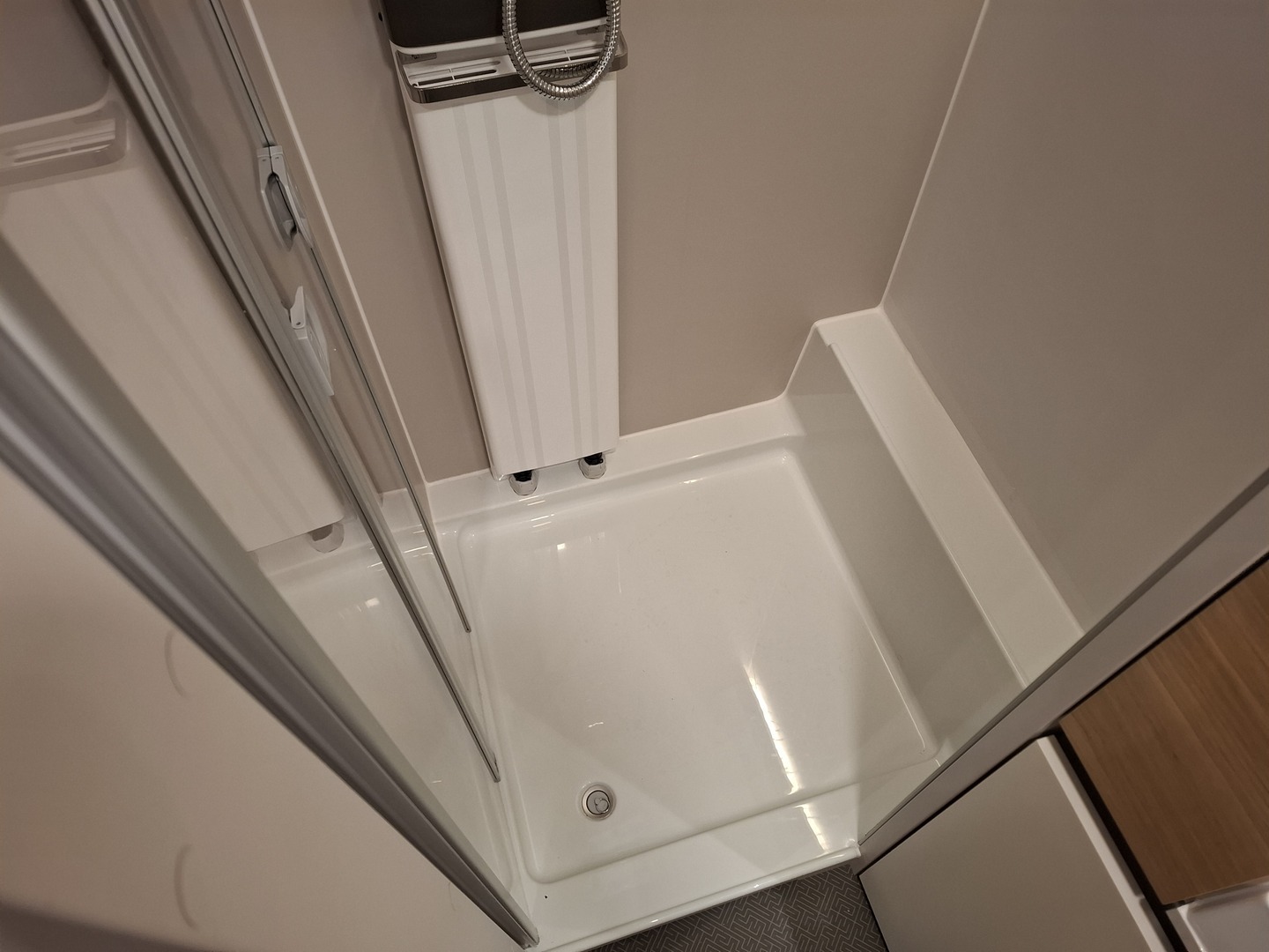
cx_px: 634
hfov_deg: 73.9
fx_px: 843
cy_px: 476
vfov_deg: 58.9
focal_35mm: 23
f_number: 1.8
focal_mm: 5.54
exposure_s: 1/30
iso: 320
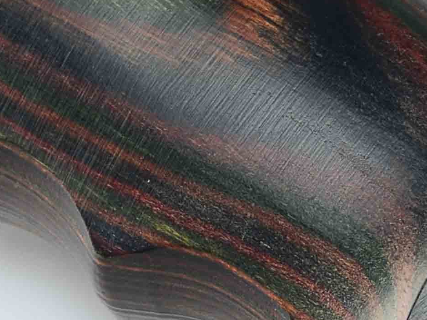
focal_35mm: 302
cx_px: 288
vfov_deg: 4.9
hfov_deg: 6.6
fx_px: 3727
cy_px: 200
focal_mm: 40
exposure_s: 1/80
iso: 100
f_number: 10
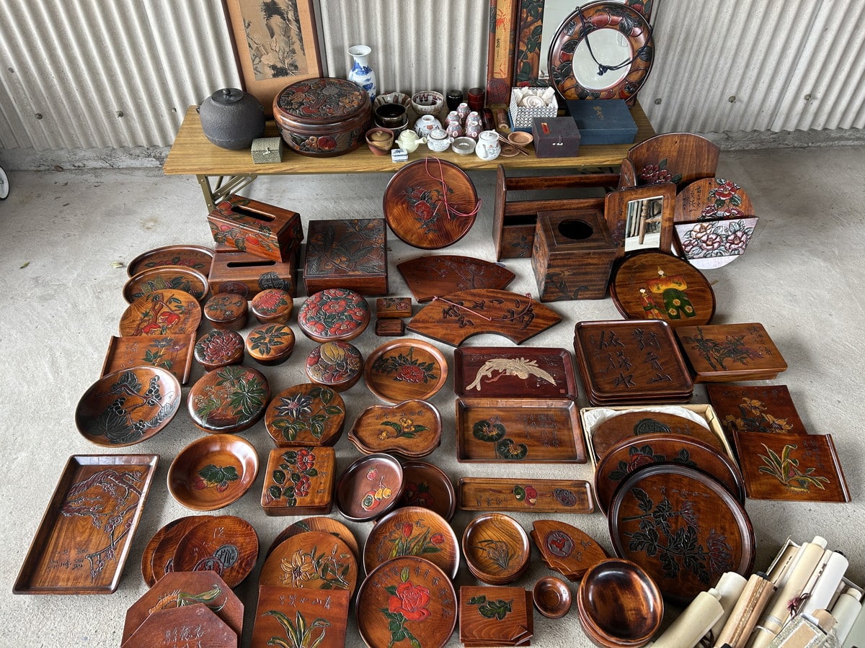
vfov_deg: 53.1
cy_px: 324
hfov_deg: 67.3
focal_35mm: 26
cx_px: 432
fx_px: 650
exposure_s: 1/121
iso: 64
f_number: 1.5
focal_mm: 5.7
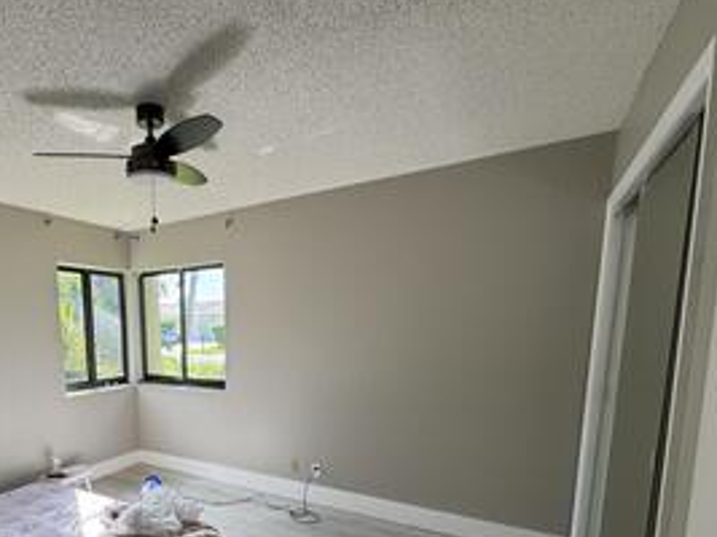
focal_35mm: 21
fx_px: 435
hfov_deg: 75.9
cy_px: 387
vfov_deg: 60.7
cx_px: 226
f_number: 2.2
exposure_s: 1/99
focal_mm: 2.22
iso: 64
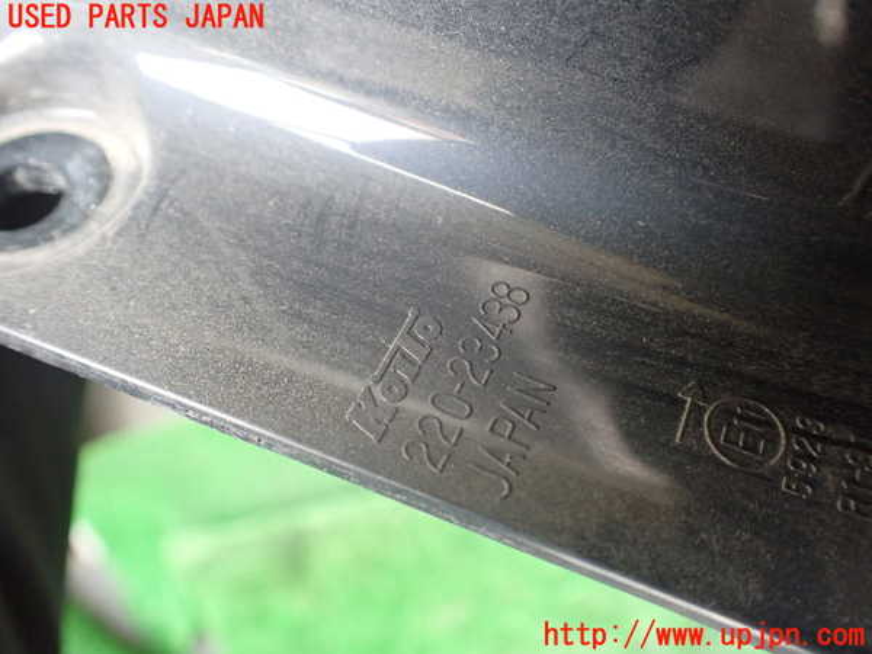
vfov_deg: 46.8
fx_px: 756
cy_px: 327
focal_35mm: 30
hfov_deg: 60.0
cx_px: 436
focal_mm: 5.4
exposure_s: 1/100
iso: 800
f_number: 2.3
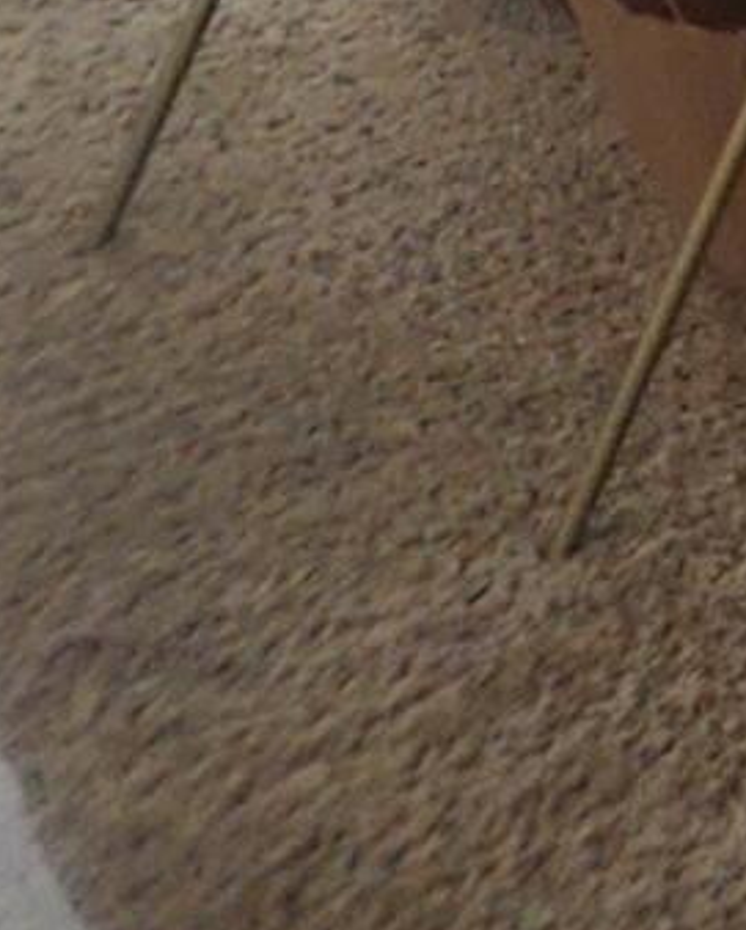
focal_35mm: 199
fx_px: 5485
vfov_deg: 8.1
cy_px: -1937
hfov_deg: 6.1
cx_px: 3226
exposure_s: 1/180
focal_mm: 6.4
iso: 80
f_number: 1.8
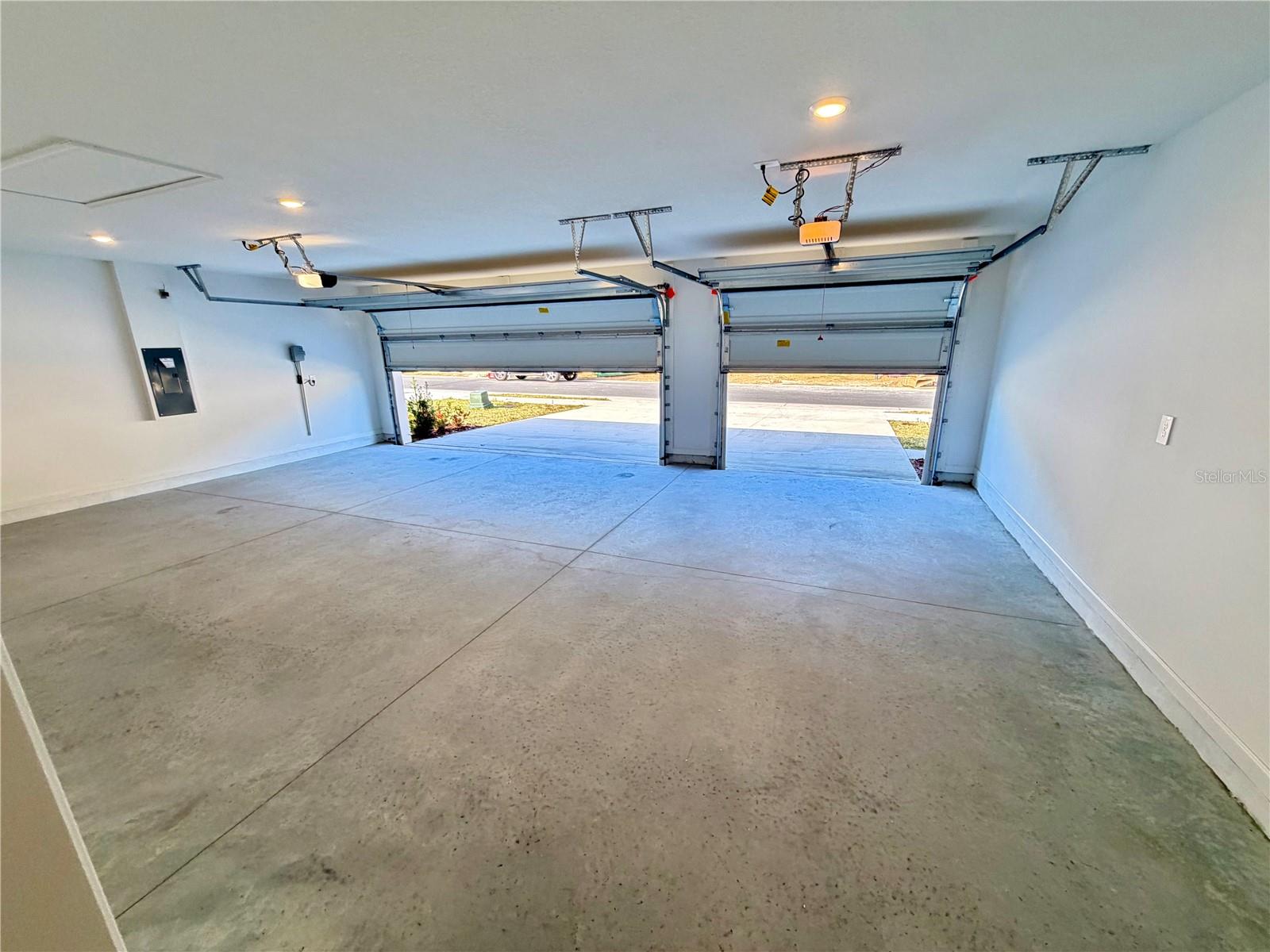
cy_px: 476
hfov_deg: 102.1
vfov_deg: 85.7
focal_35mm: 14
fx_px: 514
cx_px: 635
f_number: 2.2
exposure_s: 1/120
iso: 160
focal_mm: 2.22
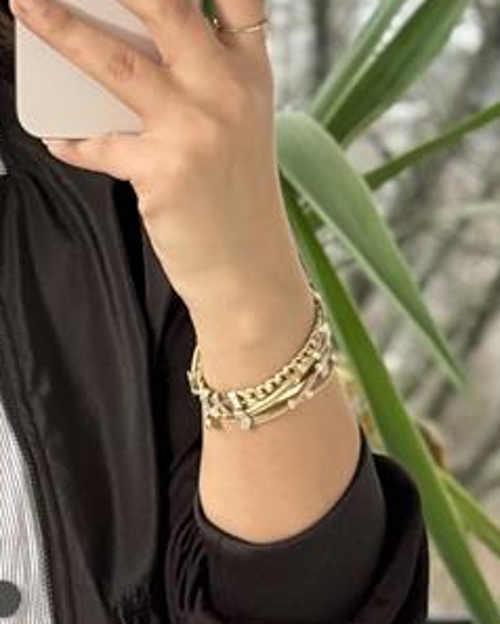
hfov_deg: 7.3
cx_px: -107
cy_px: 774
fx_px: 3881
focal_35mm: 210
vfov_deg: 9.1
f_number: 1.78
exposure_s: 1/194
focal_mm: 6.76
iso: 125
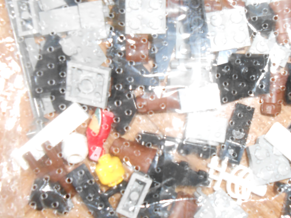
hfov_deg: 45.4
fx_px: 345
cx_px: 181
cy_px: 78
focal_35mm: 41
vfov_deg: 34.9
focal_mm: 4.6
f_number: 3.5
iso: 400
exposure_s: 1/5
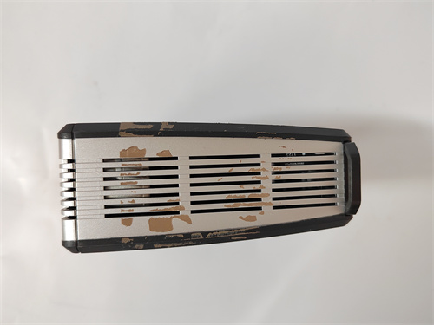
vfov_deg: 58.9
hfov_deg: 73.9
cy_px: 162
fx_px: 288
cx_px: 217
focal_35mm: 23
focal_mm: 5.52
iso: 1419
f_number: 1.9
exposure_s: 1/50
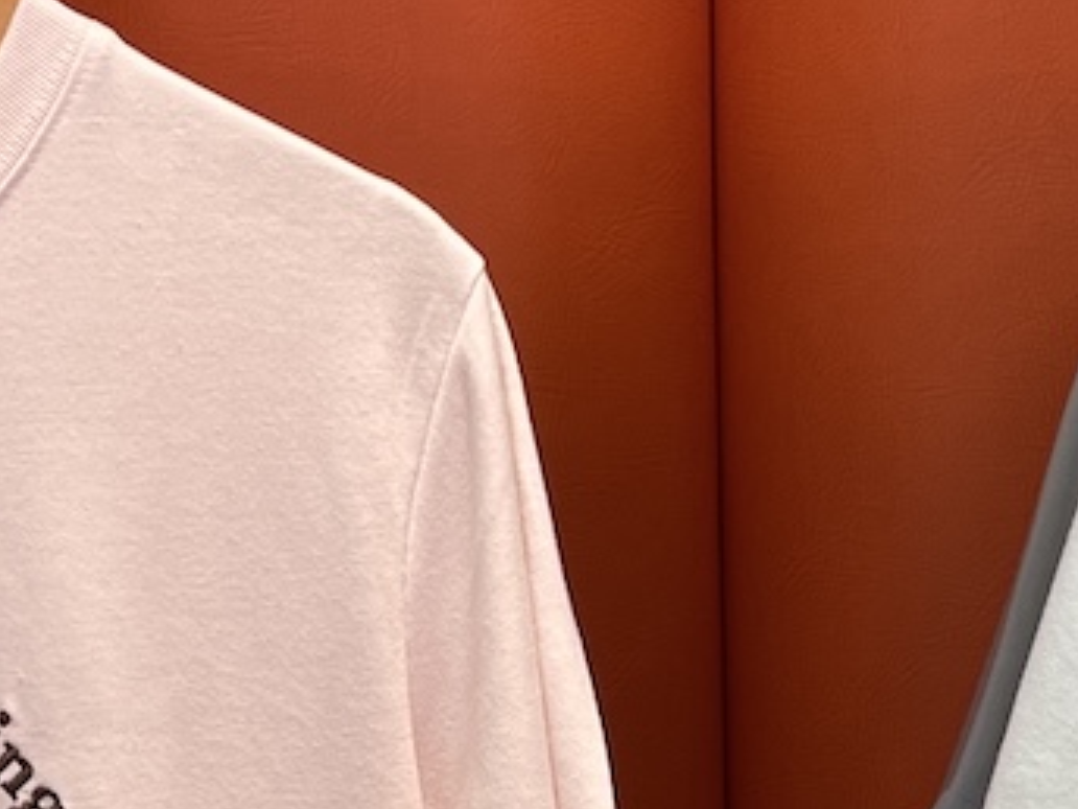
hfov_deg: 16.2
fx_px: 3768
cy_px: 1050
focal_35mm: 121
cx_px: 743
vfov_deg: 11.9
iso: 40
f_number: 1.6
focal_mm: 4.2
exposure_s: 1/121
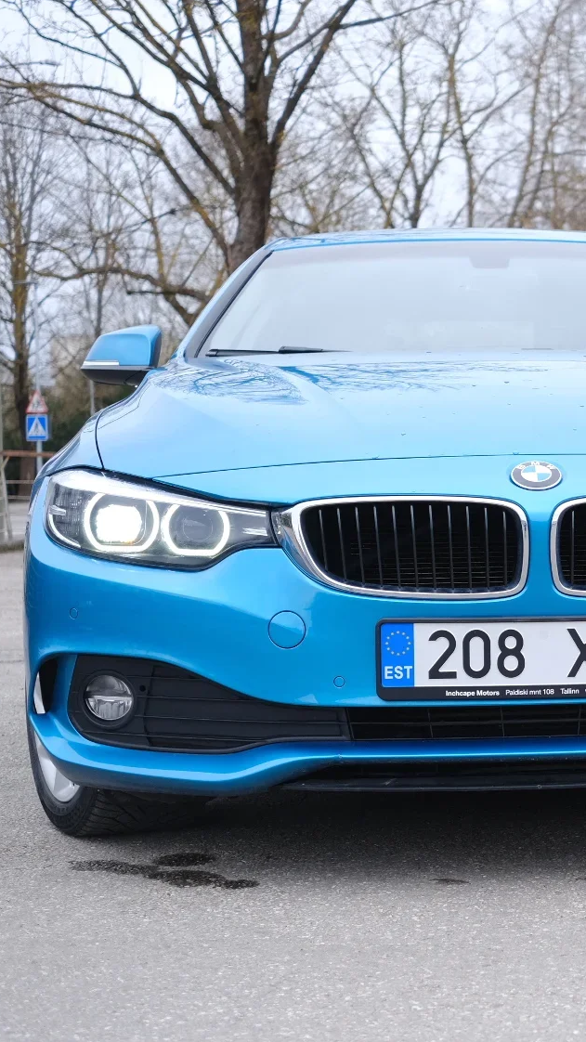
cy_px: 549
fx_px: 1879
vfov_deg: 31.0
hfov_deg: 16.9
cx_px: 714
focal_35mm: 68
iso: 320
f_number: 2.8
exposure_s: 1/640
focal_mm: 27
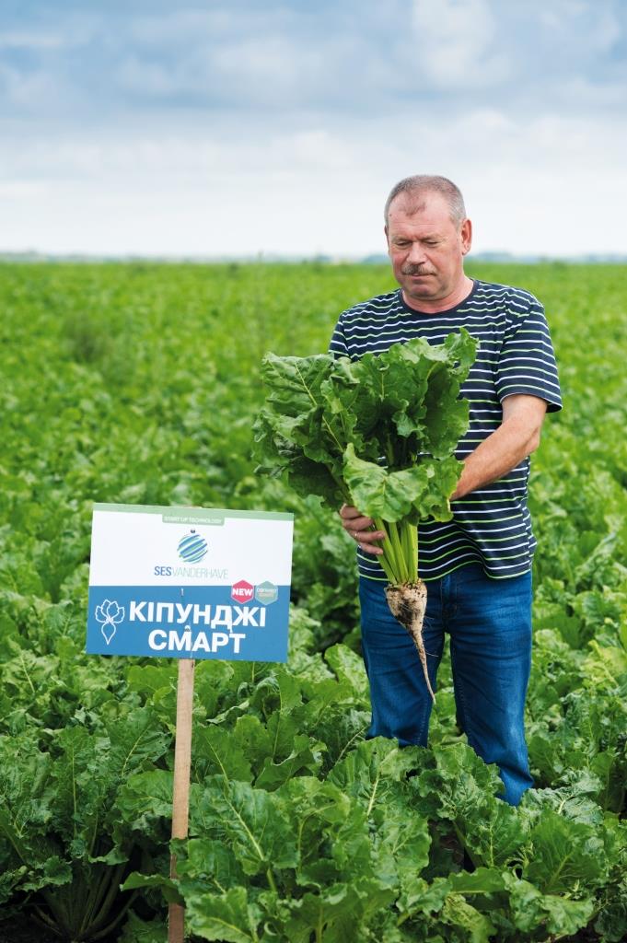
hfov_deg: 16.0
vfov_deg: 23.9
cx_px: 314
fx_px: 2224
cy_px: 472
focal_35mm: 85
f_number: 4
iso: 200
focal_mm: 85
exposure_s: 1/3200
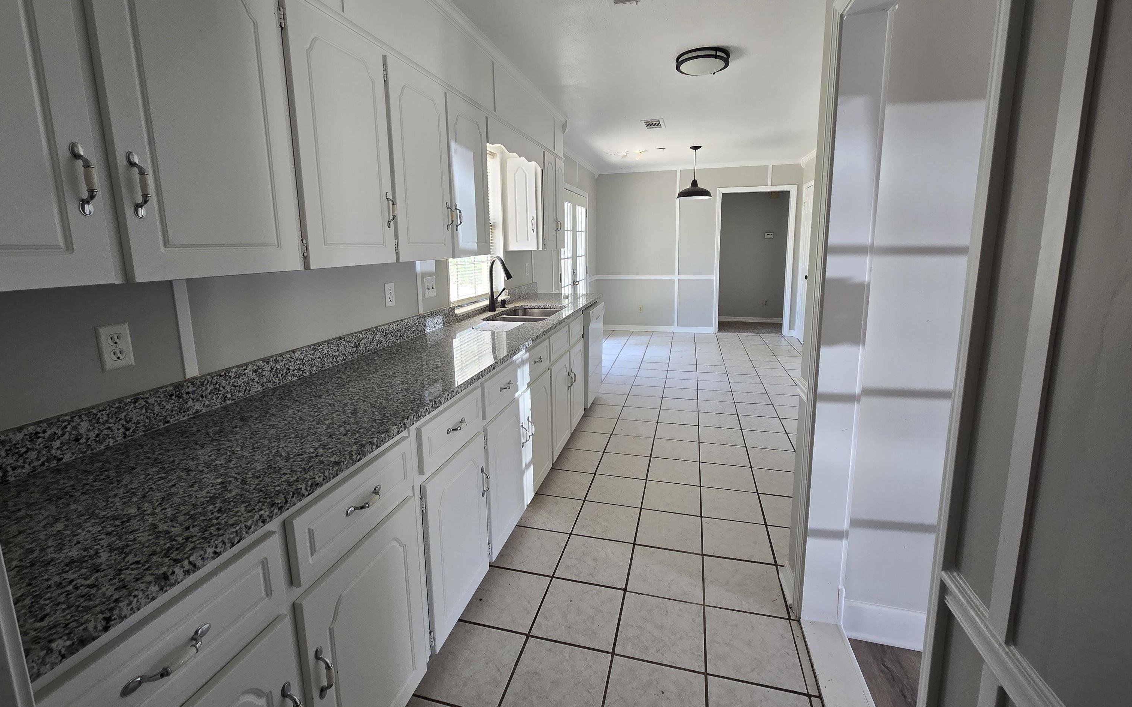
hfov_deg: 105.3
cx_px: 562
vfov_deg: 78.5
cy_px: 323
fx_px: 432
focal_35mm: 14
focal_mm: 2.2
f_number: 2.2
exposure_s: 1/60
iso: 125
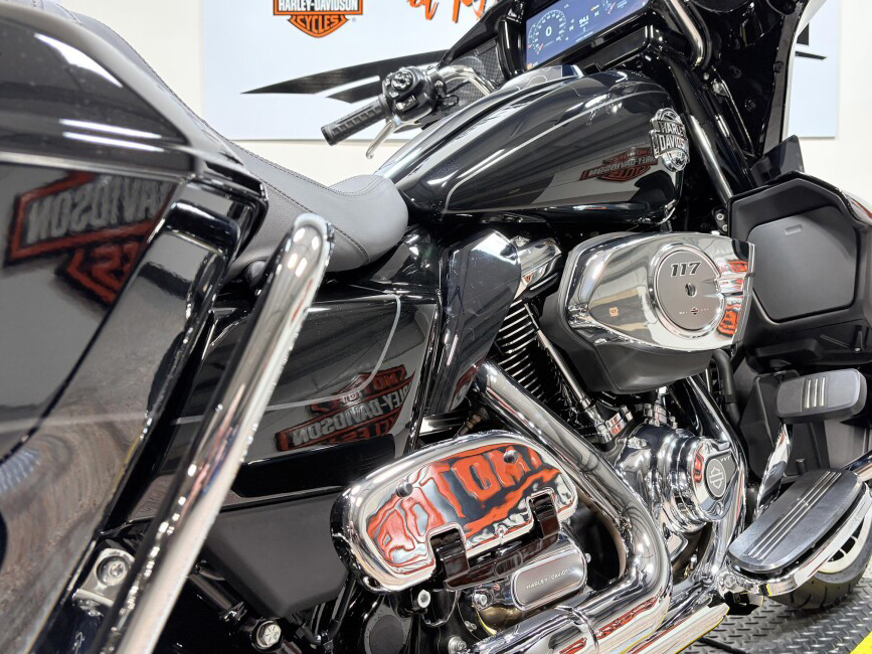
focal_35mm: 32
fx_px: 806
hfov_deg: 56.4
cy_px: 262
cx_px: 519
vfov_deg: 43.9
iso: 80
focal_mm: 5.96
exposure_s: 1/120
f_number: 1.6
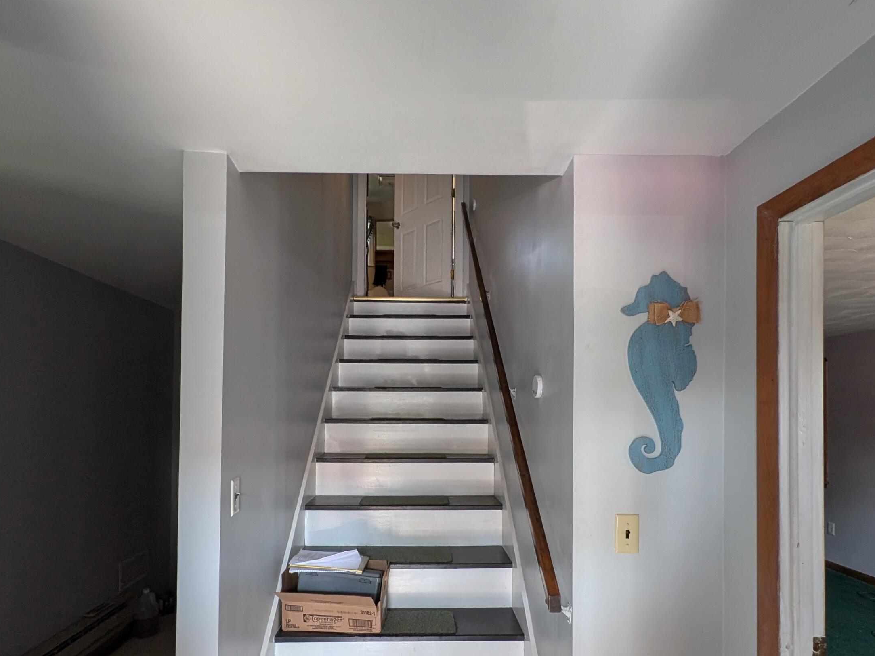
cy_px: 407
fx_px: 455
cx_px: 420
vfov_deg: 70.5
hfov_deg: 87.7
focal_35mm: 18
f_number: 2.2
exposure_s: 1/49.5
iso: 161
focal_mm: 1.54
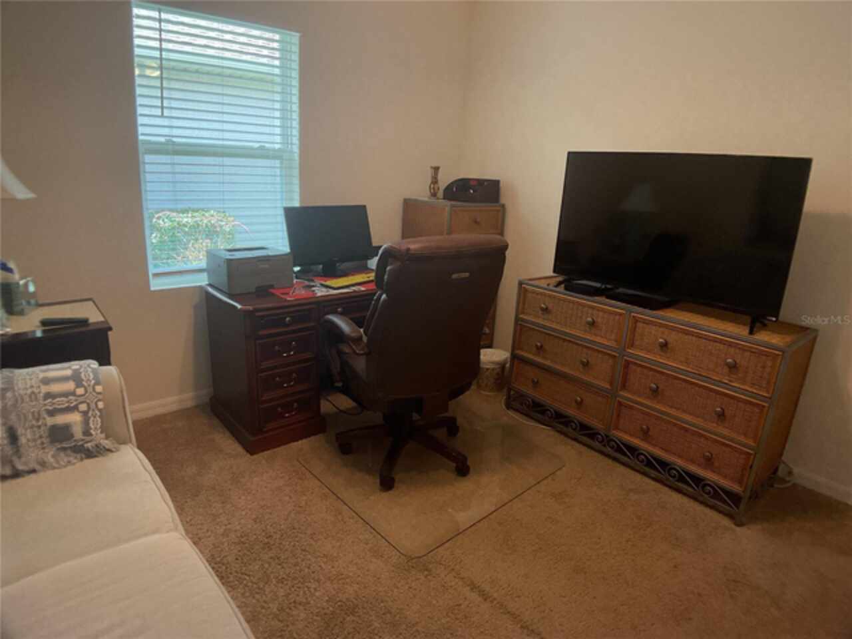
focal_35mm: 29
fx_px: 714
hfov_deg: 61.7
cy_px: 320
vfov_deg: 48.2
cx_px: 426
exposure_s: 1/120
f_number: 1.8
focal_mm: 3
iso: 50
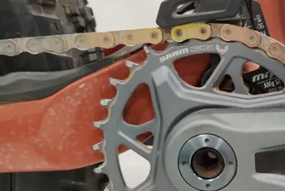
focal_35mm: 67
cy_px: 131
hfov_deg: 28.0
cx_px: 295
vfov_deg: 20.3
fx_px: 531
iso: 640
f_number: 1.65
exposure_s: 1/33
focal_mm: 4.75
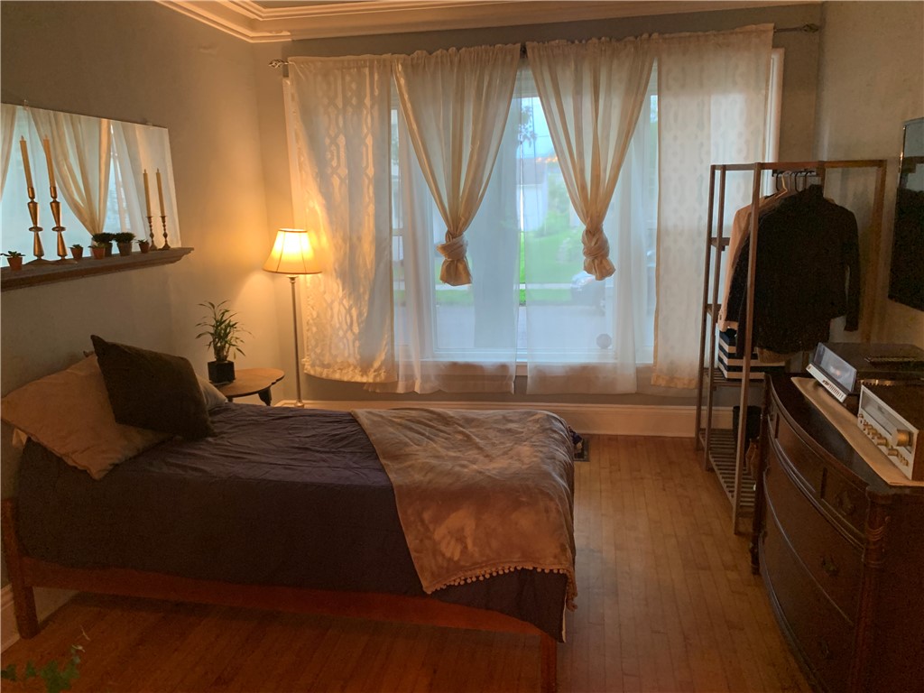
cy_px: 346
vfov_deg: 53.1
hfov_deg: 67.3
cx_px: 462
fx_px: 694
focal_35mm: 26
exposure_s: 1/60
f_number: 1.8
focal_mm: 4.25
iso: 320
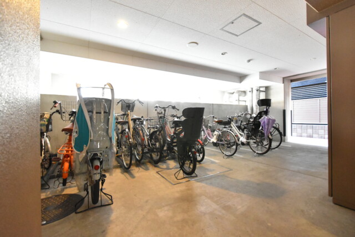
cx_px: 178
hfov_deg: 100.4
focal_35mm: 15
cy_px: 118
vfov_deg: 77.4
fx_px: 148
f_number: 4
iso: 6400
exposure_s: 1/60
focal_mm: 10
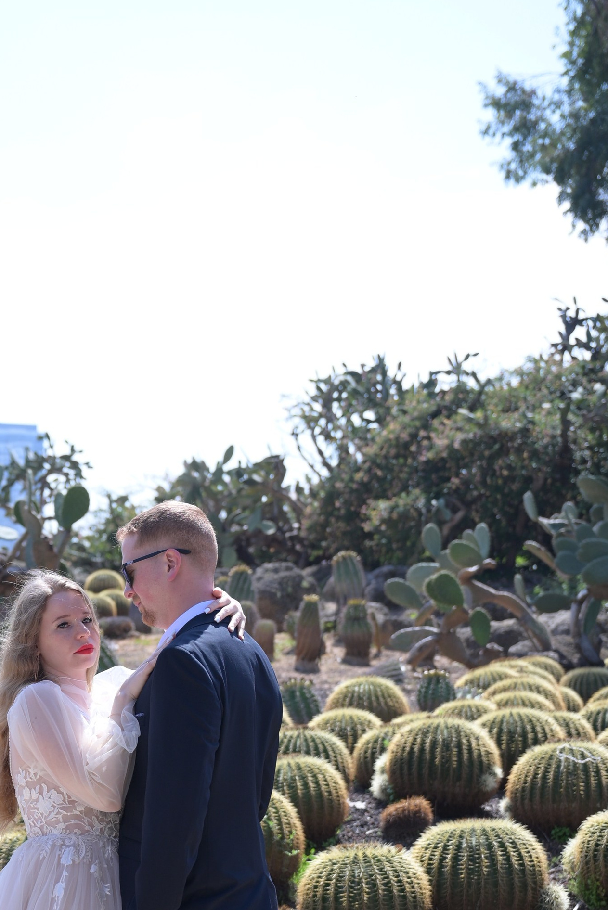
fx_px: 1897
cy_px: 694
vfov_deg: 26.6
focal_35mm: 75
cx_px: 72
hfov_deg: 17.9
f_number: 3.2
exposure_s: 1/1000
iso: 100
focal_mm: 37
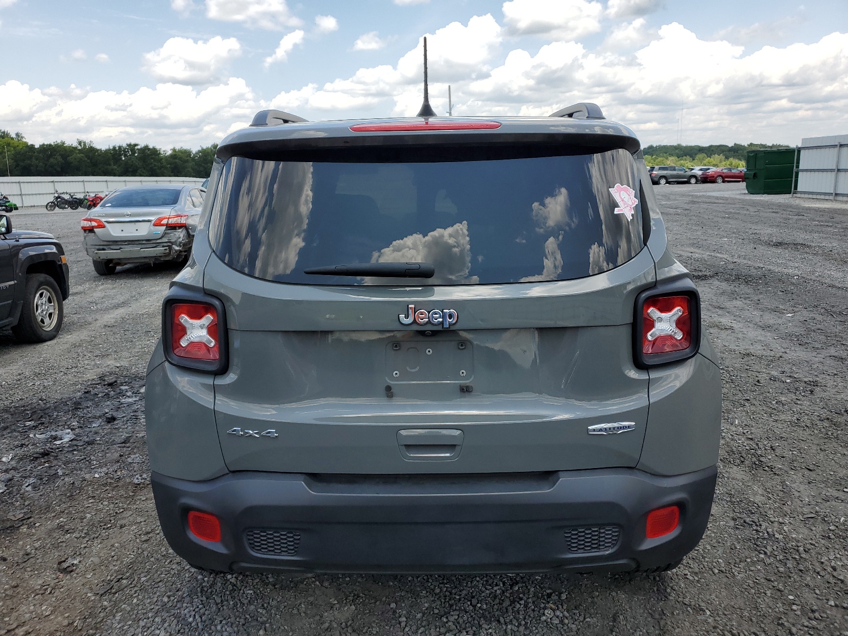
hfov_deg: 67.3
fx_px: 637
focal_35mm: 26
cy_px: 318
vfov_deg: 53.1
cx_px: 424
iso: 50
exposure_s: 1/2000
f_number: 1.5
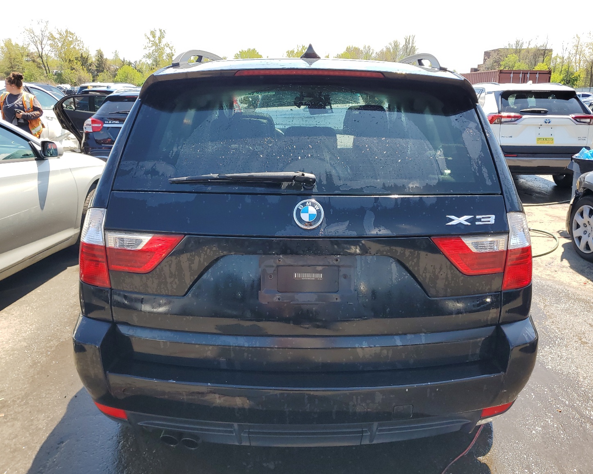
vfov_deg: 51.5
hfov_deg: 62.1
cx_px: 321
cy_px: 237
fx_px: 491
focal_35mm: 28
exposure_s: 1/833
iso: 50
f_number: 1.5
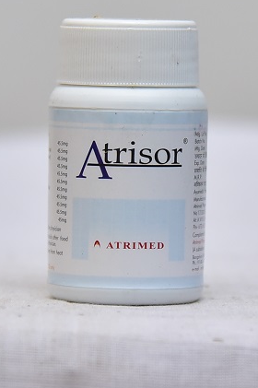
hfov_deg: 9.1
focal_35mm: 150
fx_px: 1615
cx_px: 140
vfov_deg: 13.7
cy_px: 187
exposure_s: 1/125
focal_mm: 120
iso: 1600
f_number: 4.5
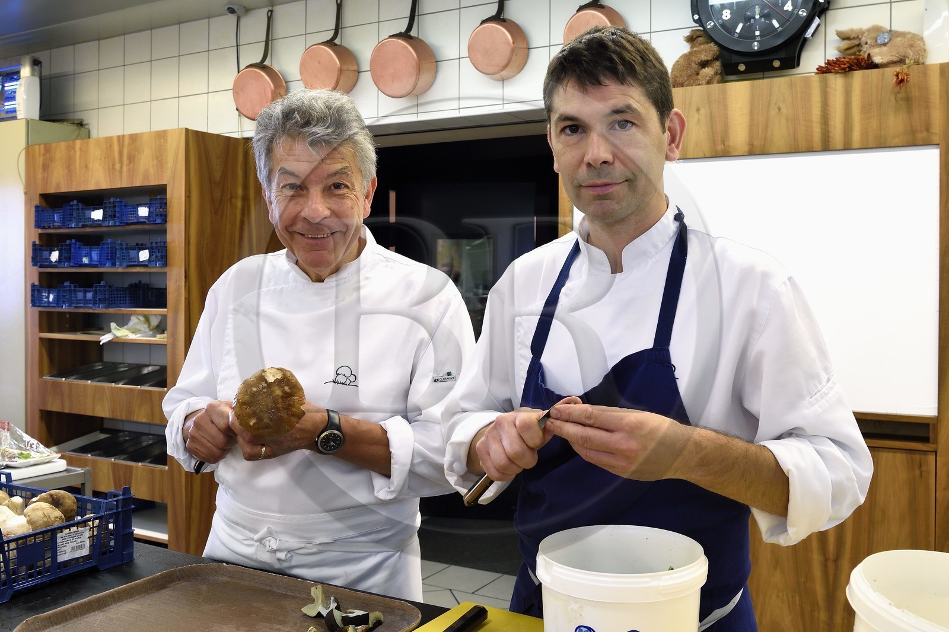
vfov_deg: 44.9
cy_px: 316
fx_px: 764
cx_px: 474
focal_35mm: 29
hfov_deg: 63.7
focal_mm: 29
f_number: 8
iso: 1600
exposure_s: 1/40
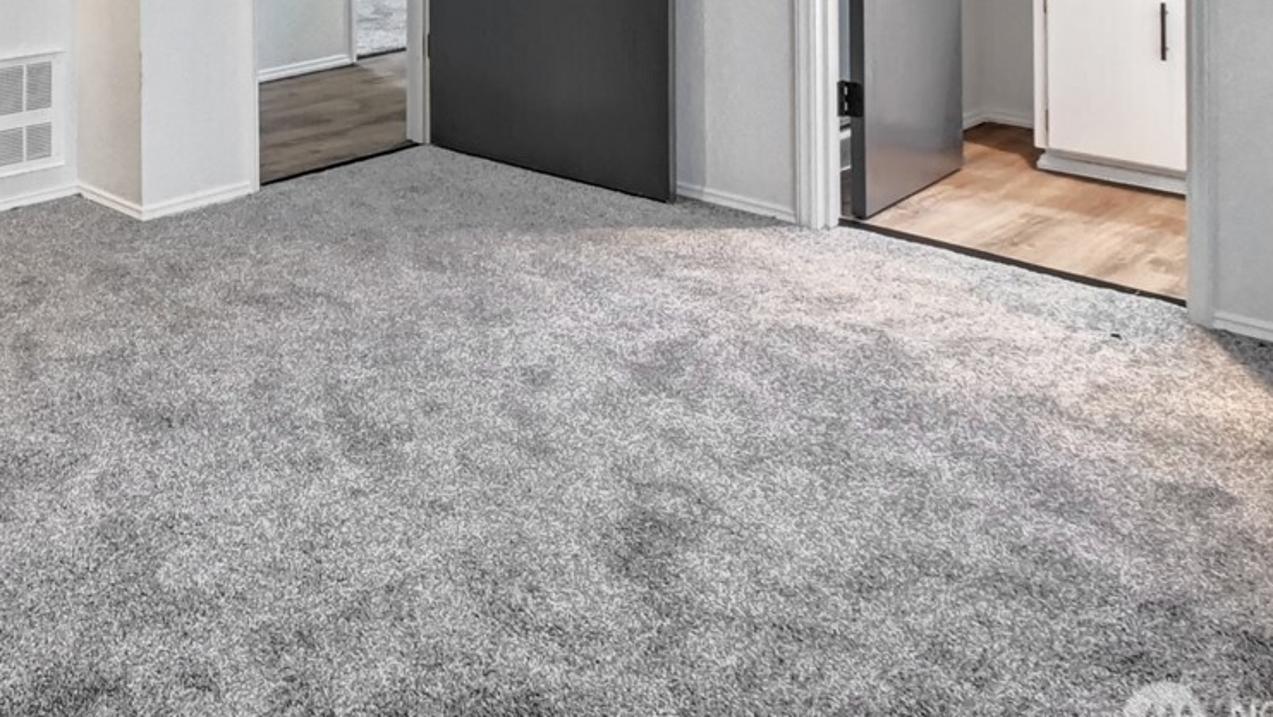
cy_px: -181
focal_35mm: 36
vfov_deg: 28.0
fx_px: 1215
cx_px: 82
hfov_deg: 48.3
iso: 3200
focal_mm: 10
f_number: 11
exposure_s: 1/2
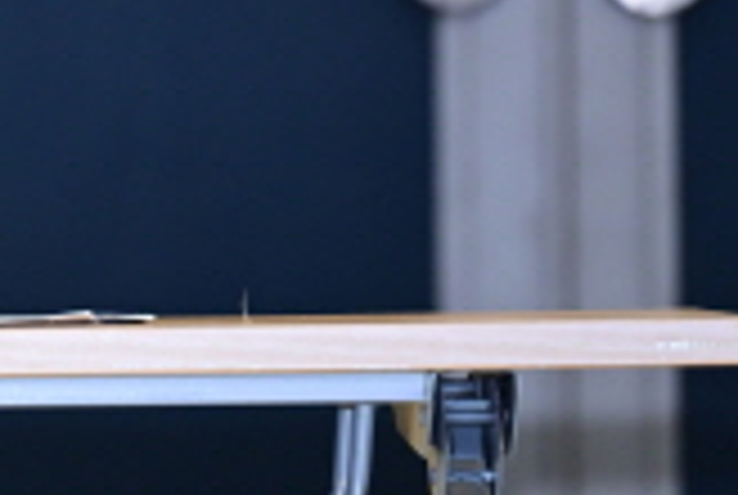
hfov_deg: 2.8
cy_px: -270
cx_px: -526
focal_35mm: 730
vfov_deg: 1.9
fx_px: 14992
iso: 1000
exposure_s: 1/125
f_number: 3.2
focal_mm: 200
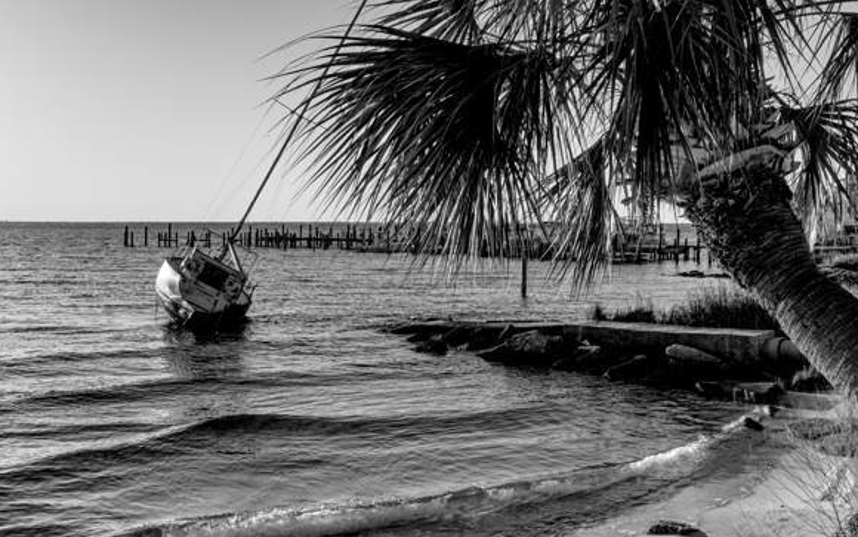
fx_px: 920
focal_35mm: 39
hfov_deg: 50.0
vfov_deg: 32.5
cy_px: 259
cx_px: 428
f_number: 16
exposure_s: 1/100
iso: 100
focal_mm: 37.3
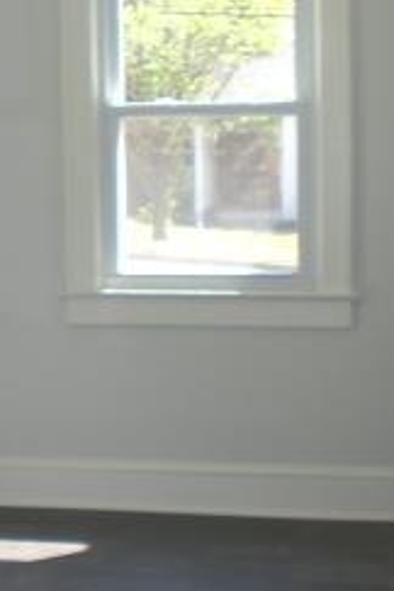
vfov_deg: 19.5
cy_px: 175
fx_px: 1707
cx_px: -58
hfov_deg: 12.9
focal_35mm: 104
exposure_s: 1/100
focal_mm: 6.3
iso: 100
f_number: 3.1
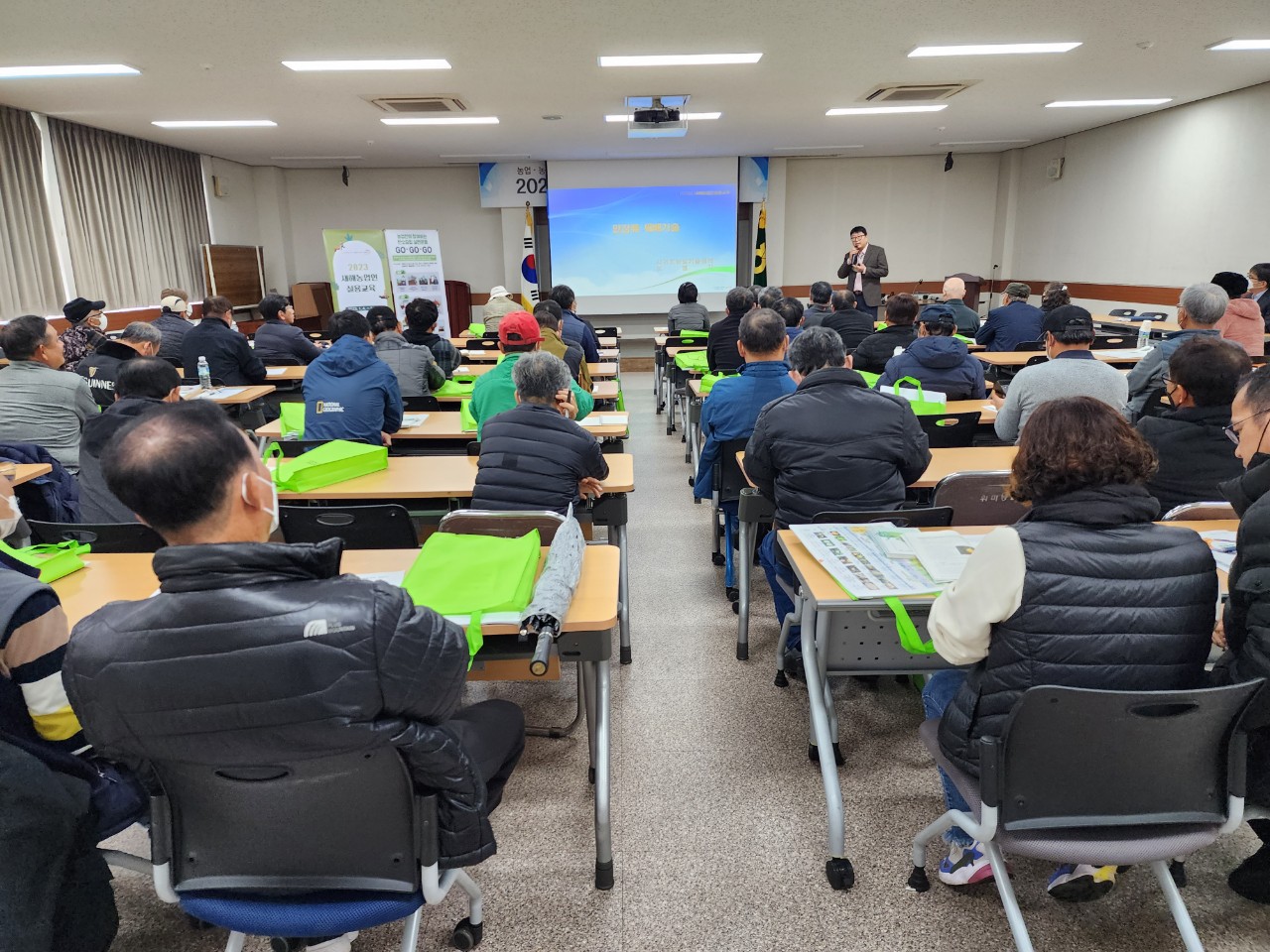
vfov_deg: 58.9
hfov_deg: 73.9
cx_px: 635
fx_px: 844
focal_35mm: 23
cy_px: 476
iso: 250
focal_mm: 6.4
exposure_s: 1/120
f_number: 1.8
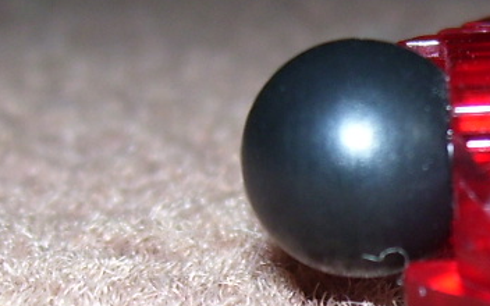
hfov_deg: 15.9
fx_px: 1736
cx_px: 448
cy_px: 305
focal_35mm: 130
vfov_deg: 10.0
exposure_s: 1/60
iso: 80
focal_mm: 6
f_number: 2.7
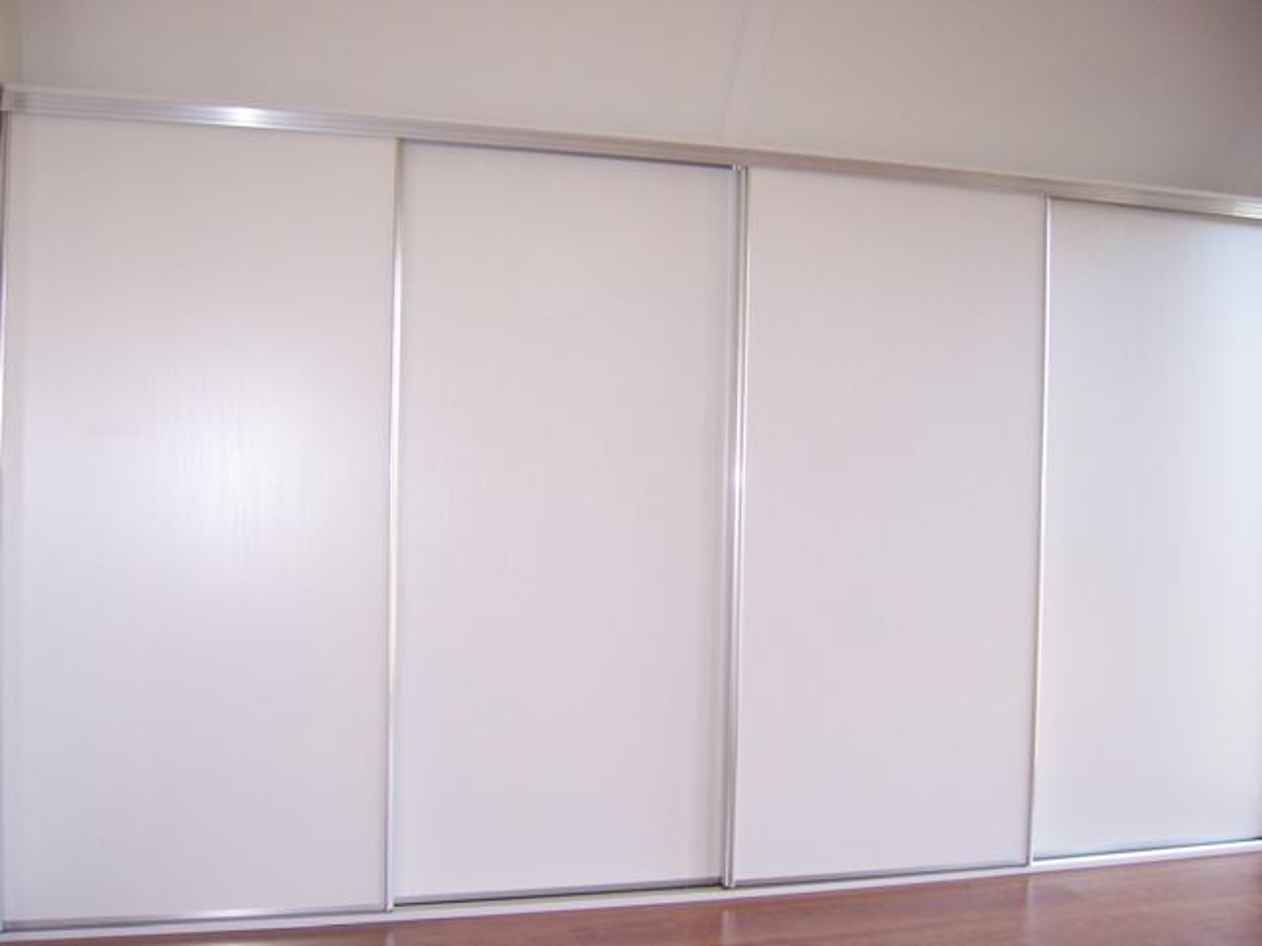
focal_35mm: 36
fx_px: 1312
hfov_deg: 51.4
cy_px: 473
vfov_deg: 39.7
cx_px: 631
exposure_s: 1/100
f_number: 2.8
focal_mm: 6.2
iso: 125
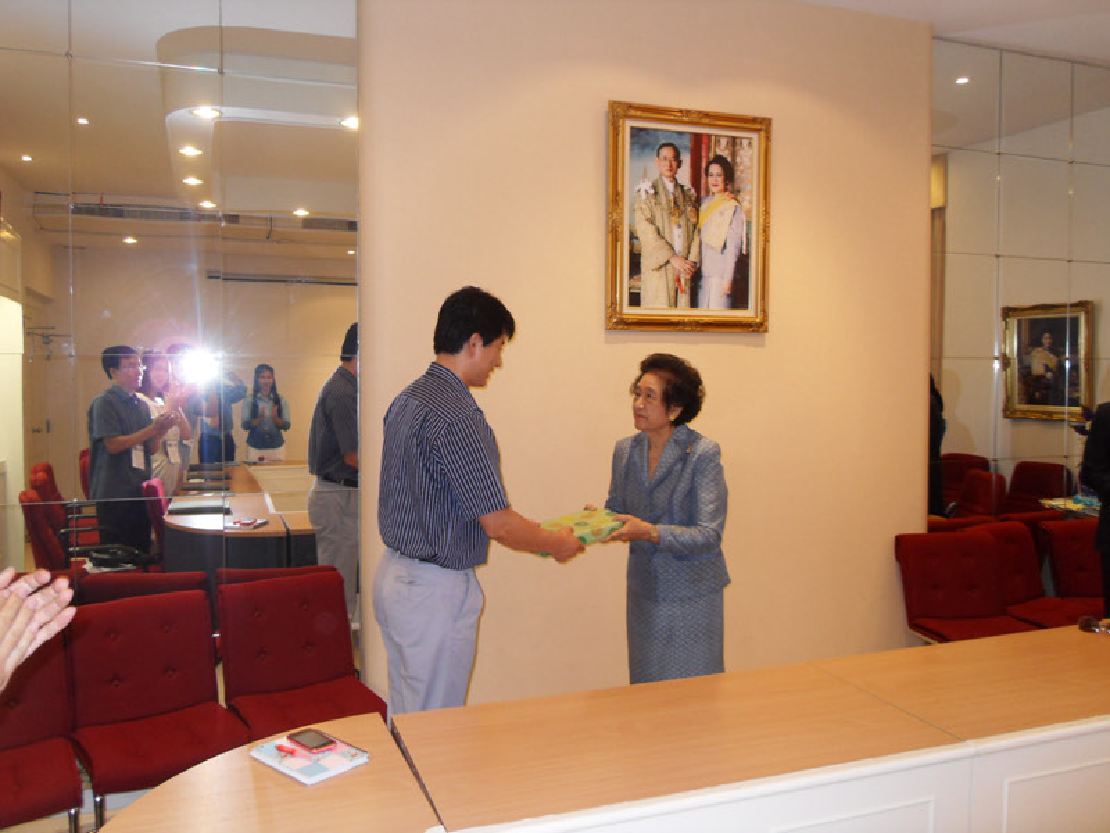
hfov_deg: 63.4
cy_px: 416
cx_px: 555
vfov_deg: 49.7
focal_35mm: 28
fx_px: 898
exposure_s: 1/45
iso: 200
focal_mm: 6
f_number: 2.8
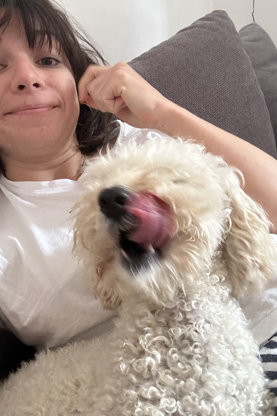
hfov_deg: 41.1
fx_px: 369
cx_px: 151
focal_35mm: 32
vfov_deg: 58.7
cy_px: 208
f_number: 1.9
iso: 400
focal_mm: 2.69
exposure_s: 1/30
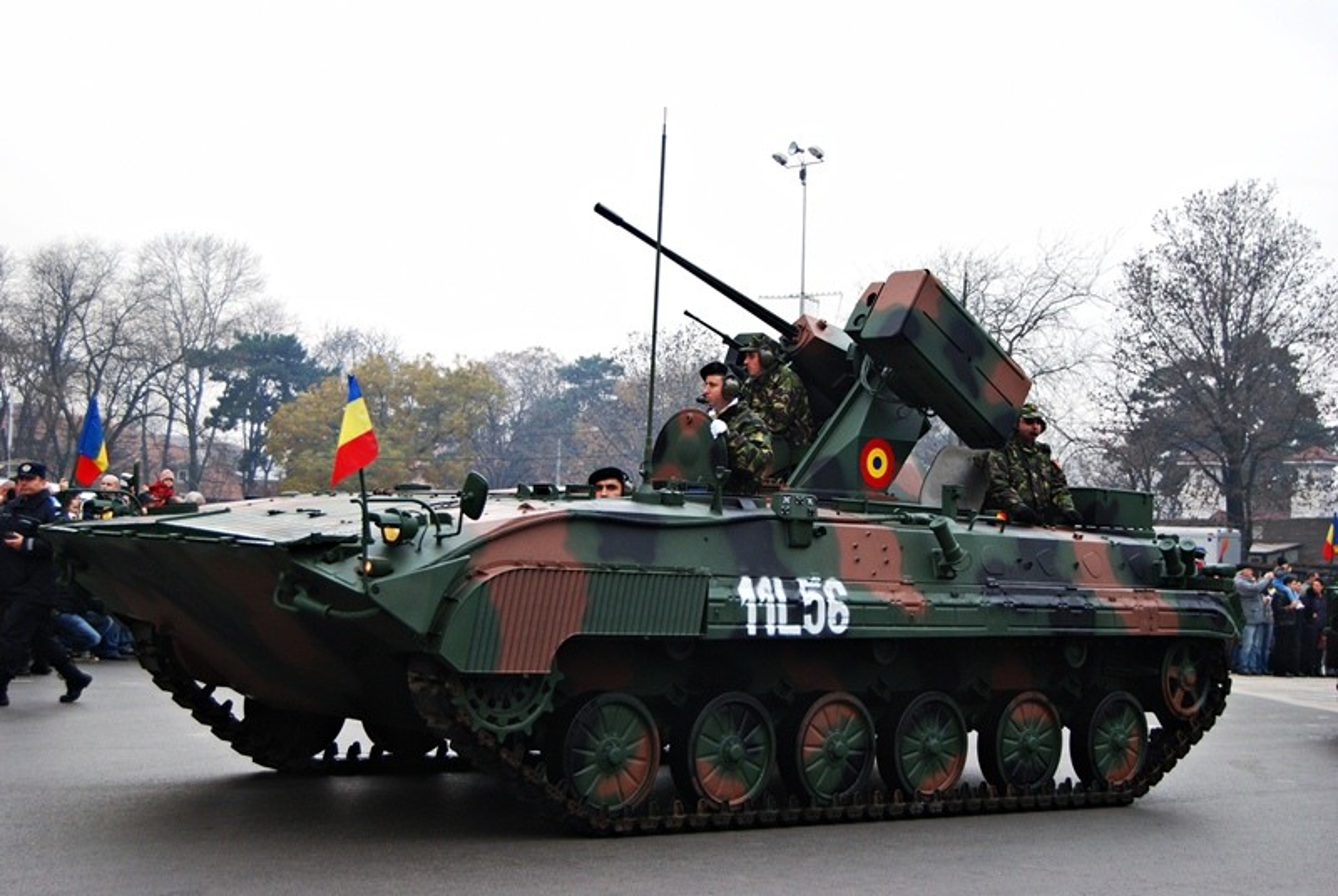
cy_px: 448
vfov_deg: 23.9
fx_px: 2122
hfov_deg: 35.0
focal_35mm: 57
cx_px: 669
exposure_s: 1/160
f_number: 4.8
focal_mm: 38
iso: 400
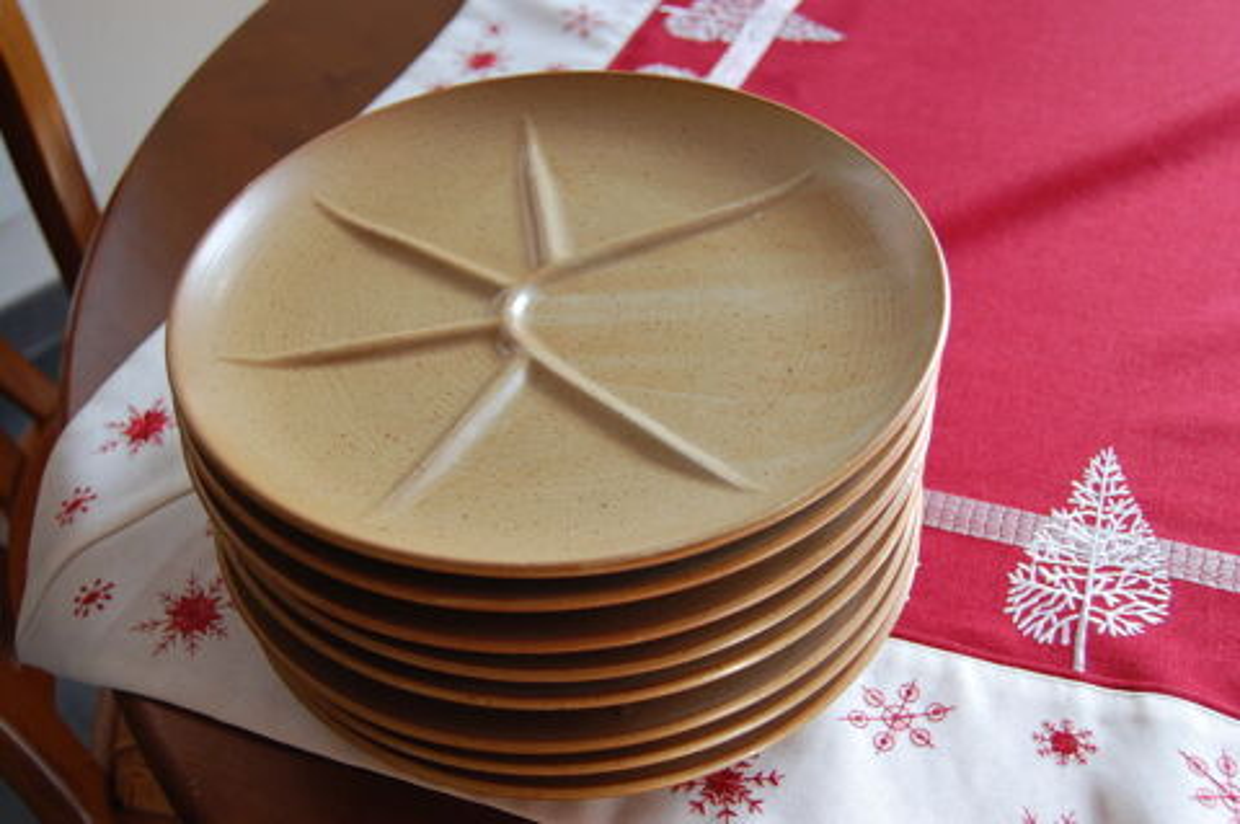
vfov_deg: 34.1
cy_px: 412
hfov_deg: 49.6
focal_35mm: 39
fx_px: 1342
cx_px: 620
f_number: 5
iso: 400
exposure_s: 1/100
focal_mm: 26
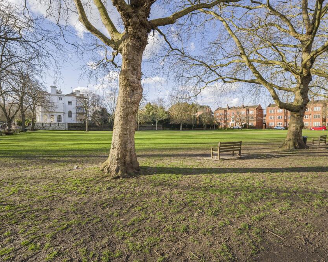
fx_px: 155
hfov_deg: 93.1
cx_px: 164
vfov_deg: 80.4
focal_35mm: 16
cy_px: 129
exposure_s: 1/320
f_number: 9
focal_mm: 14
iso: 320
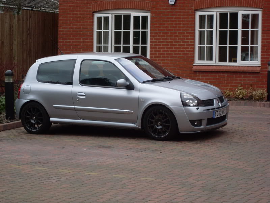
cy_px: 102
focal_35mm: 103
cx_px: 135
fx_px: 803
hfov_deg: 19.1
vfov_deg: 14.4
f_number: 5.2
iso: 100
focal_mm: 17.1
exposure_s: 1/180
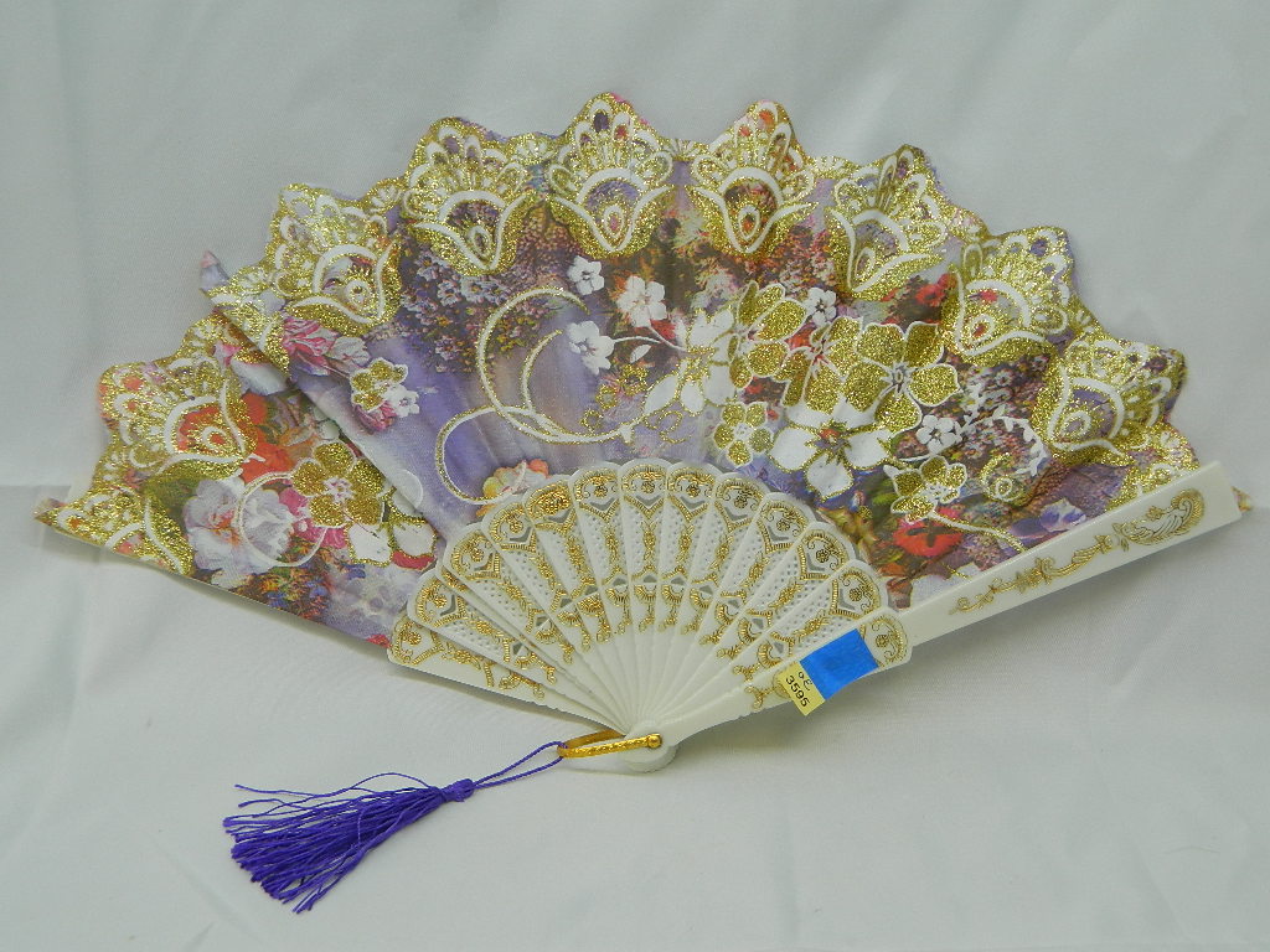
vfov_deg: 30.9
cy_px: 476
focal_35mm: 47
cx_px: 635
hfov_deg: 40.4
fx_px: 1724
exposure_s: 1/60
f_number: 3.6
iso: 80
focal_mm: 8.4
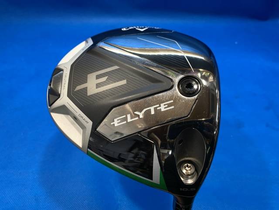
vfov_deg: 53.1
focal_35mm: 26
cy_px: 105
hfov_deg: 67.3
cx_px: 140
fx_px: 210
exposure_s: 1/60
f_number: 1.8
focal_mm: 4.25
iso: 100
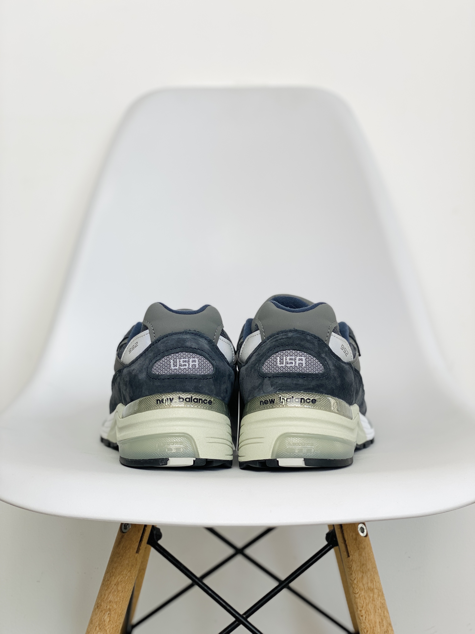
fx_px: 951
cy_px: 317
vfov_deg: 36.8
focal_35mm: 52
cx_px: 238
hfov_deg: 28.0
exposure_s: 1/100
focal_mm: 6
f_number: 2
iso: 25
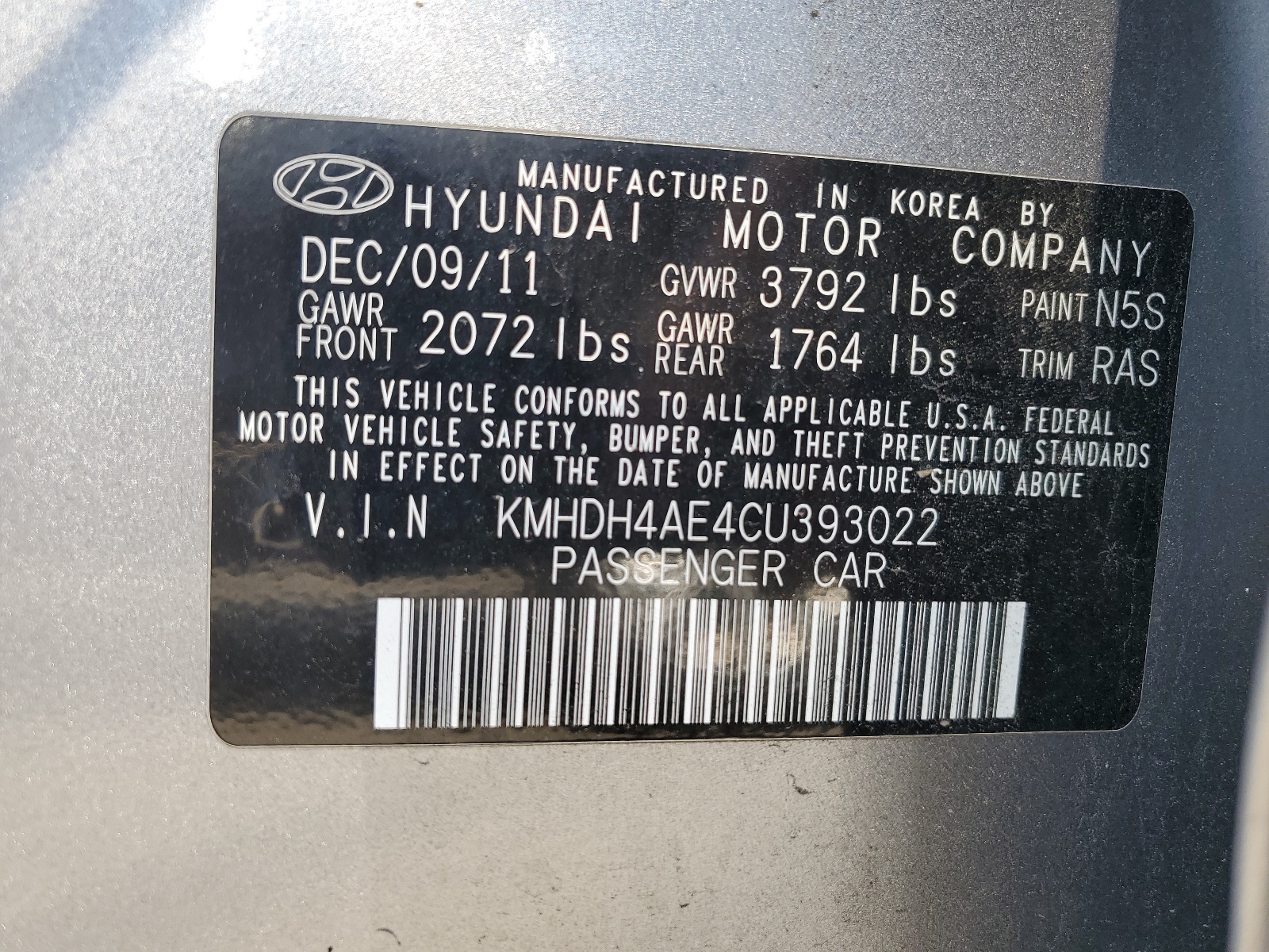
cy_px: 476
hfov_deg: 67.3
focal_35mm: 26
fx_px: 953
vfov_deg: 53.1
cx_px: 634
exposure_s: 1/222
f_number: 1.5
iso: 50
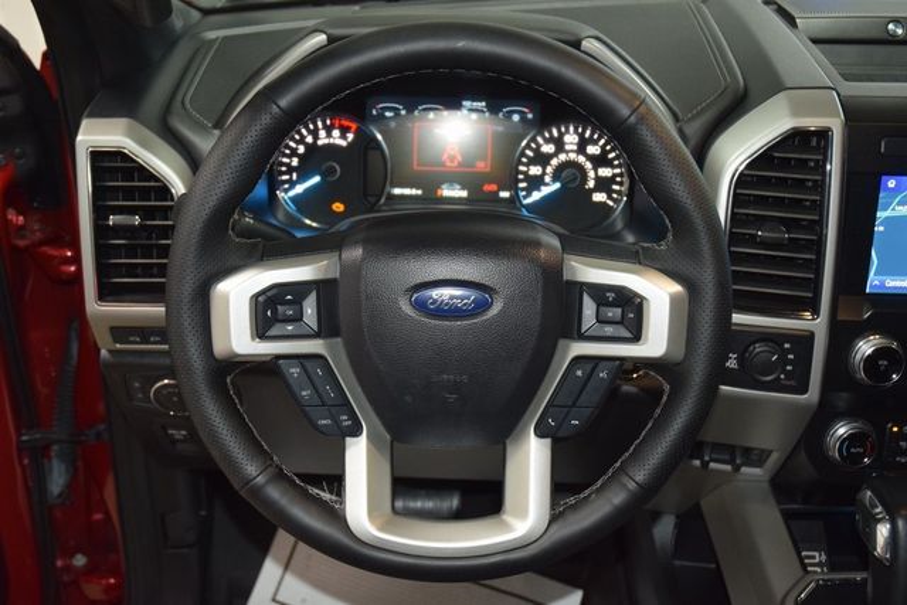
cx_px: 454
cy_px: 302
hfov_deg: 47.9
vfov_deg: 33.0
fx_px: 1021
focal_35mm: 40
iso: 1800
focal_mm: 27
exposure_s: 1/60
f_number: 3.8
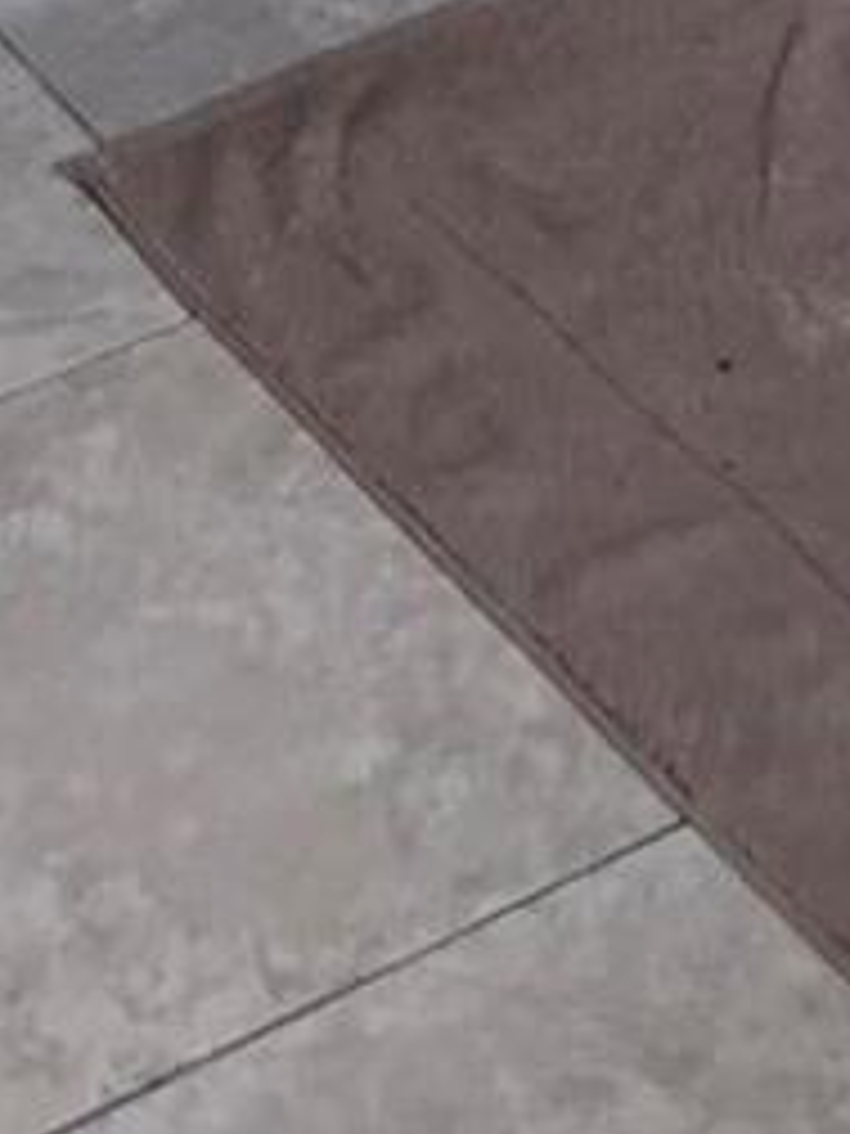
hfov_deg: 8.7
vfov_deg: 9.4
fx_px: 5599
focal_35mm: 171
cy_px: -2106
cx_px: 643
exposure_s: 1/40
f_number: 1.8
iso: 25
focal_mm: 3.99
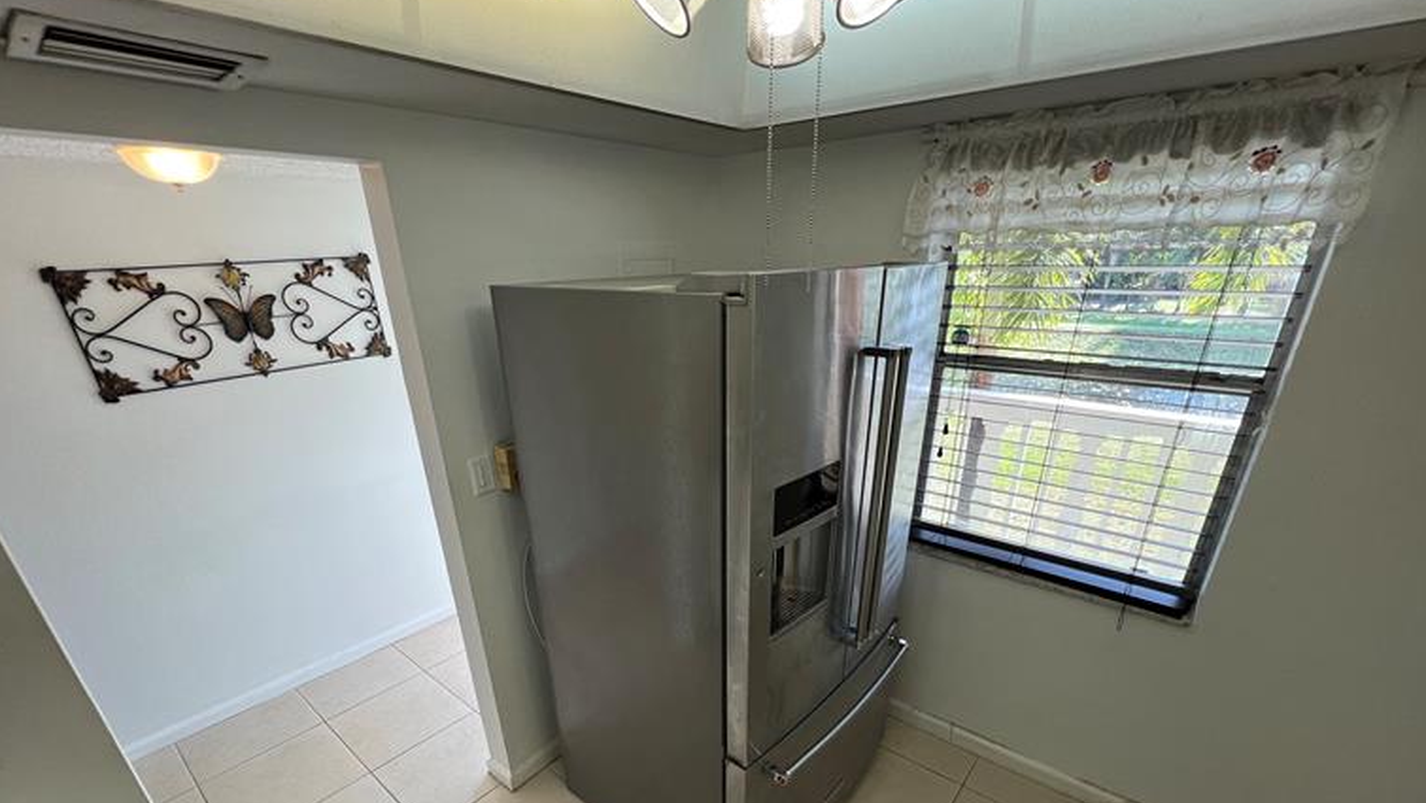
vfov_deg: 68.5
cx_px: 706
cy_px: 538
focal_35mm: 15
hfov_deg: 103.0
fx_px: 567
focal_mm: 1.57
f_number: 1.8
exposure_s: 1/120
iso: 100
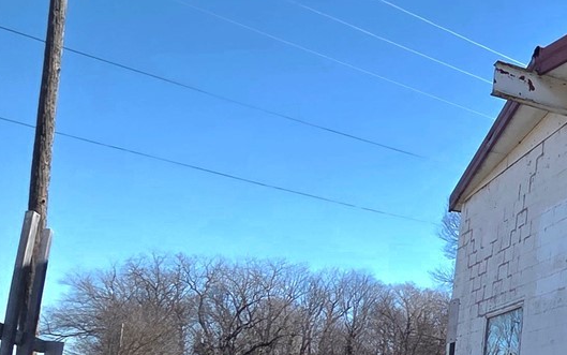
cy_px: 315
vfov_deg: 25.1
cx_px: 833
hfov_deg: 28.2
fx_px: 773
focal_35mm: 50
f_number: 2.2
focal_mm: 2.2
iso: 50
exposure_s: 1/2500
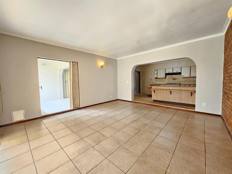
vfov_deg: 89.9
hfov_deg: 106.2
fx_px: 87
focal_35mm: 13
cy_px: 87
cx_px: 116
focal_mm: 2.2
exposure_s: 1/60
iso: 250
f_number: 2.2
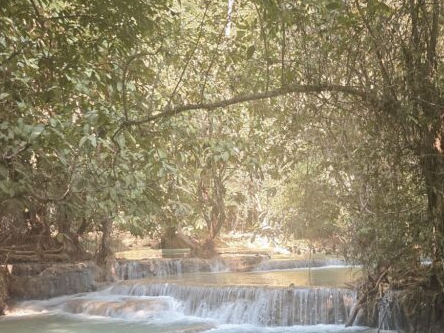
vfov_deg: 26.5
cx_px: 465
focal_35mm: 53
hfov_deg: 32.6
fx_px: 680
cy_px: 308
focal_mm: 6.3
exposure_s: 1/180
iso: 125
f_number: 1.7
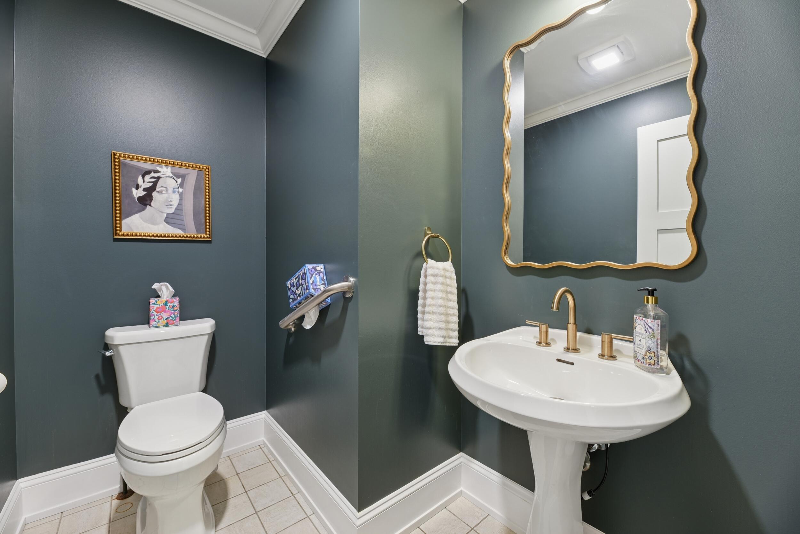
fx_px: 311
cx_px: 400
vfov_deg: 81.3
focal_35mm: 14
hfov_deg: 104.2
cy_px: 267
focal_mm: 14
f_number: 8
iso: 400
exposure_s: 1/3.33
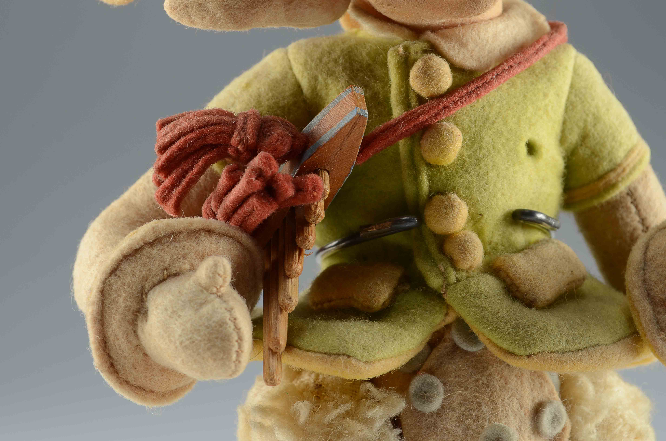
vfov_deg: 16.5
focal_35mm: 82
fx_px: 1523
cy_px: 220
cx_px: 333
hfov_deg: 24.7
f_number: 11
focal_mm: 55
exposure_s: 1/80
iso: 100
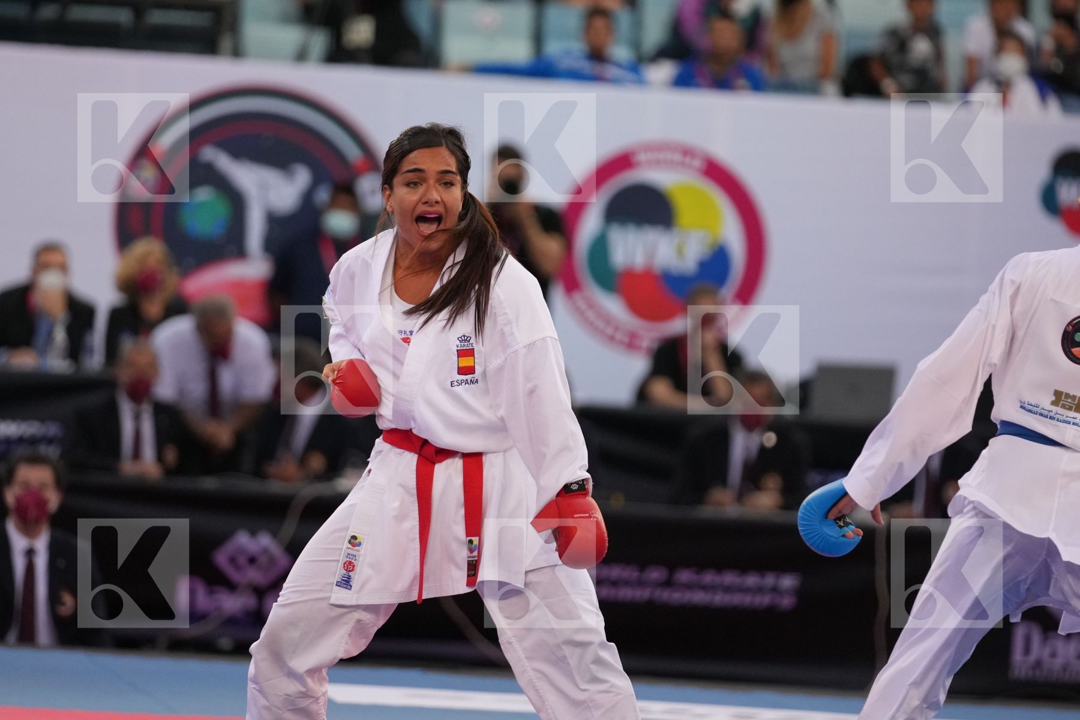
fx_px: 8399
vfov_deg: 4.9
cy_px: 360
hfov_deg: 7.4
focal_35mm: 280
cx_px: 540
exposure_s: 1/1000
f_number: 2.8
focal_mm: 187
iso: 2000
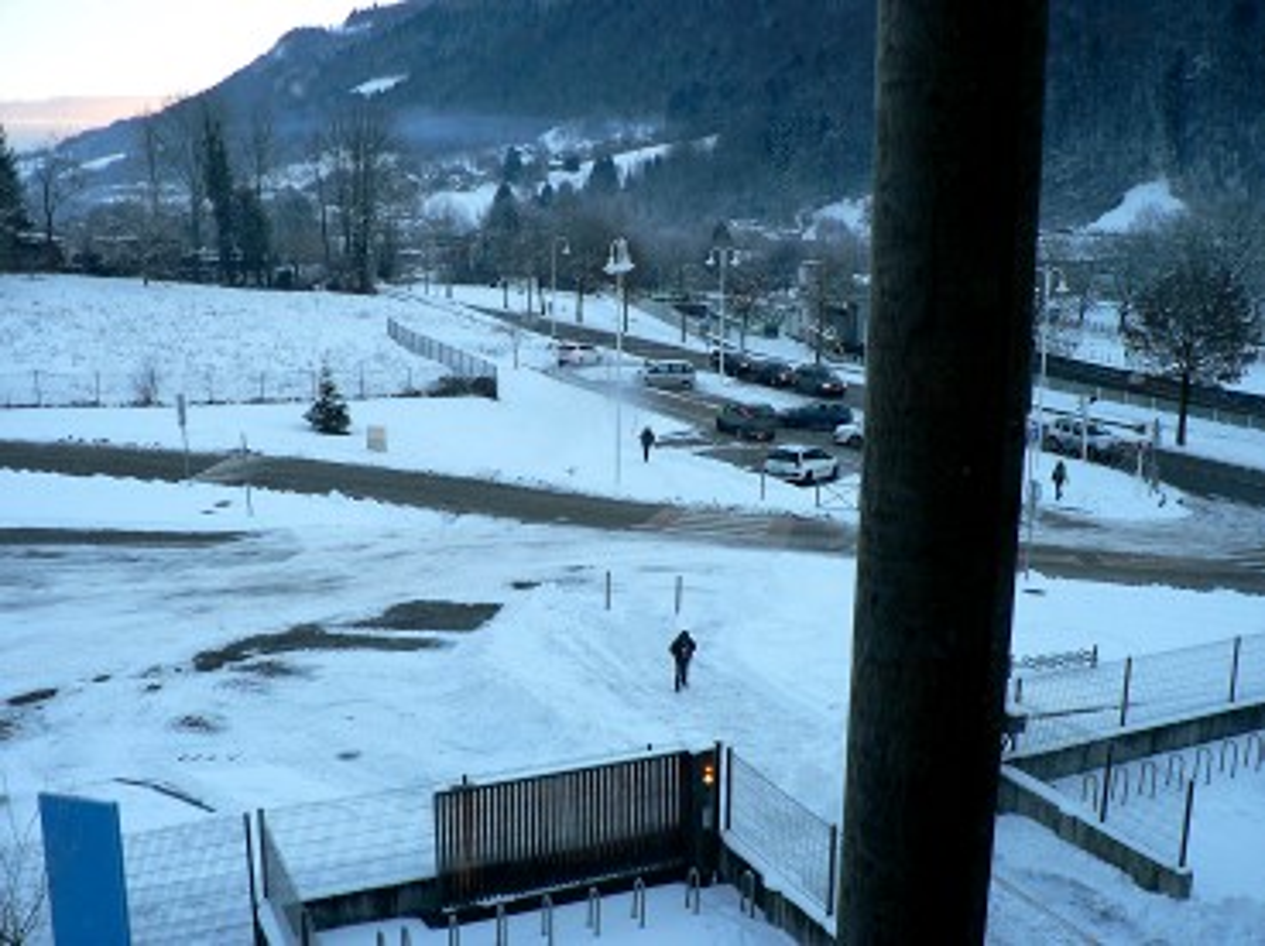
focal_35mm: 36
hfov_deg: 51.4
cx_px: 632
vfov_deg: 39.6
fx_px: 1314
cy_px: 473
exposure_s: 1/30
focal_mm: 6
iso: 80
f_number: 2.8
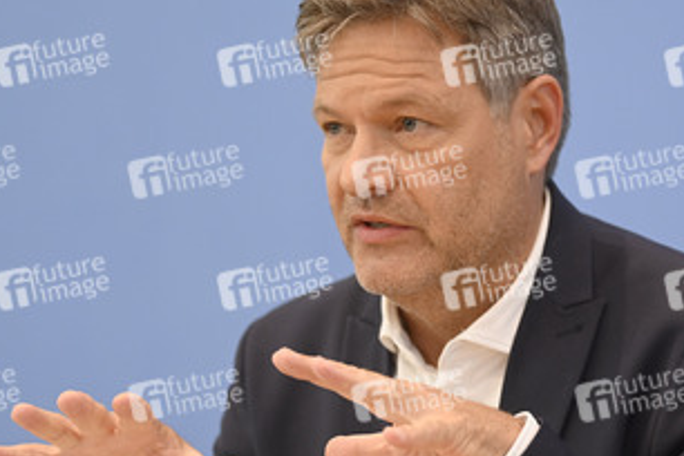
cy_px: 228
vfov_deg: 8.5
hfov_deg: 12.7
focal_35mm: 162
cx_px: 439
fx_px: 3078
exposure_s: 1/640
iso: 1000
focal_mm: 110
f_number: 2.8
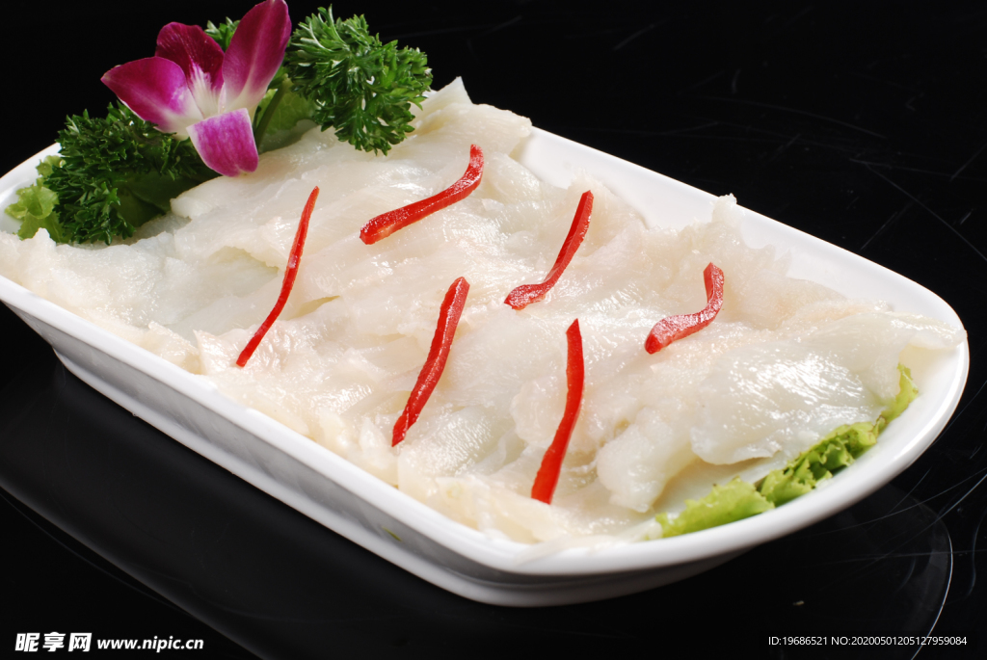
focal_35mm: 75
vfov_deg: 18.2
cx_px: 494
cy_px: 330
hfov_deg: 27.0
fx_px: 2058
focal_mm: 50
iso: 100
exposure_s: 1/125
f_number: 11
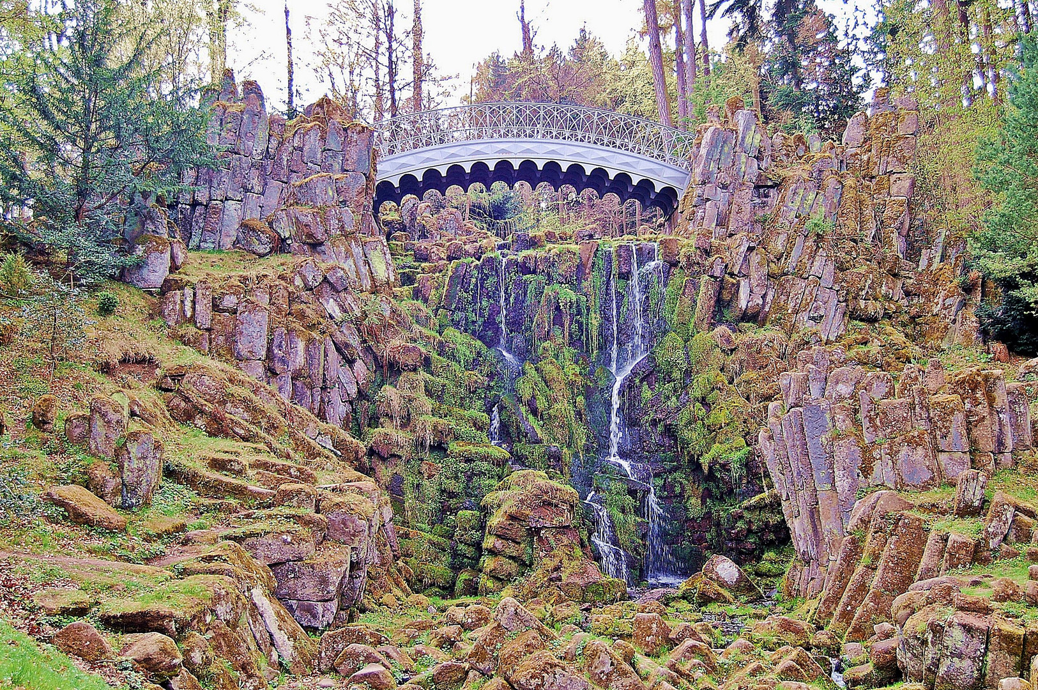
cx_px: 519
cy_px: 345
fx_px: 1123
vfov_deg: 34.1
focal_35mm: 39
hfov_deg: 49.6
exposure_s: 1/60
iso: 200
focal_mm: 26
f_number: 4.2
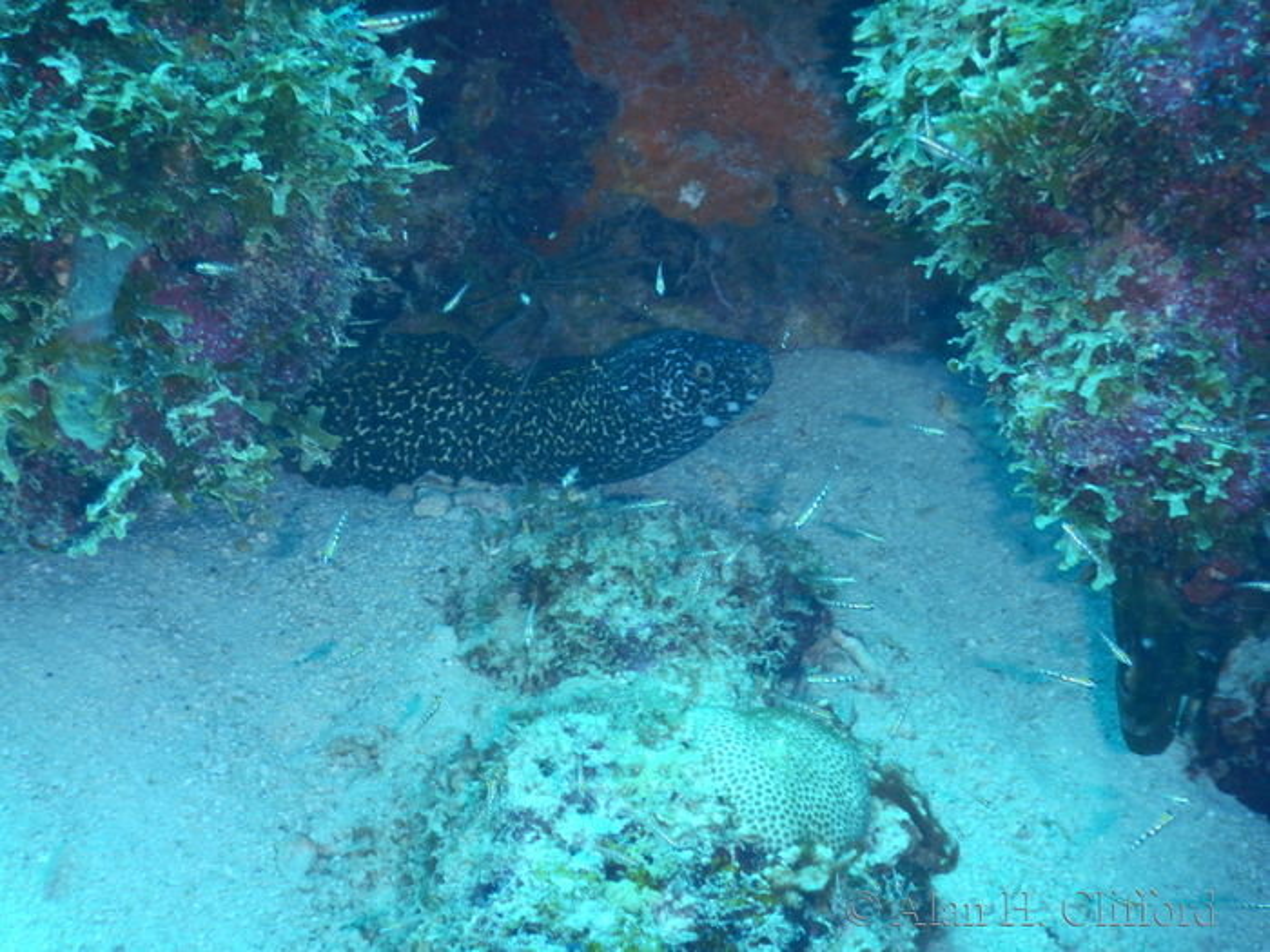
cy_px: 476
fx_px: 2458
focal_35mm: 67
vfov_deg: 21.9
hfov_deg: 29.0
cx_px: 635
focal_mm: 12
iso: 125
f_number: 4.5
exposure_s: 1/60
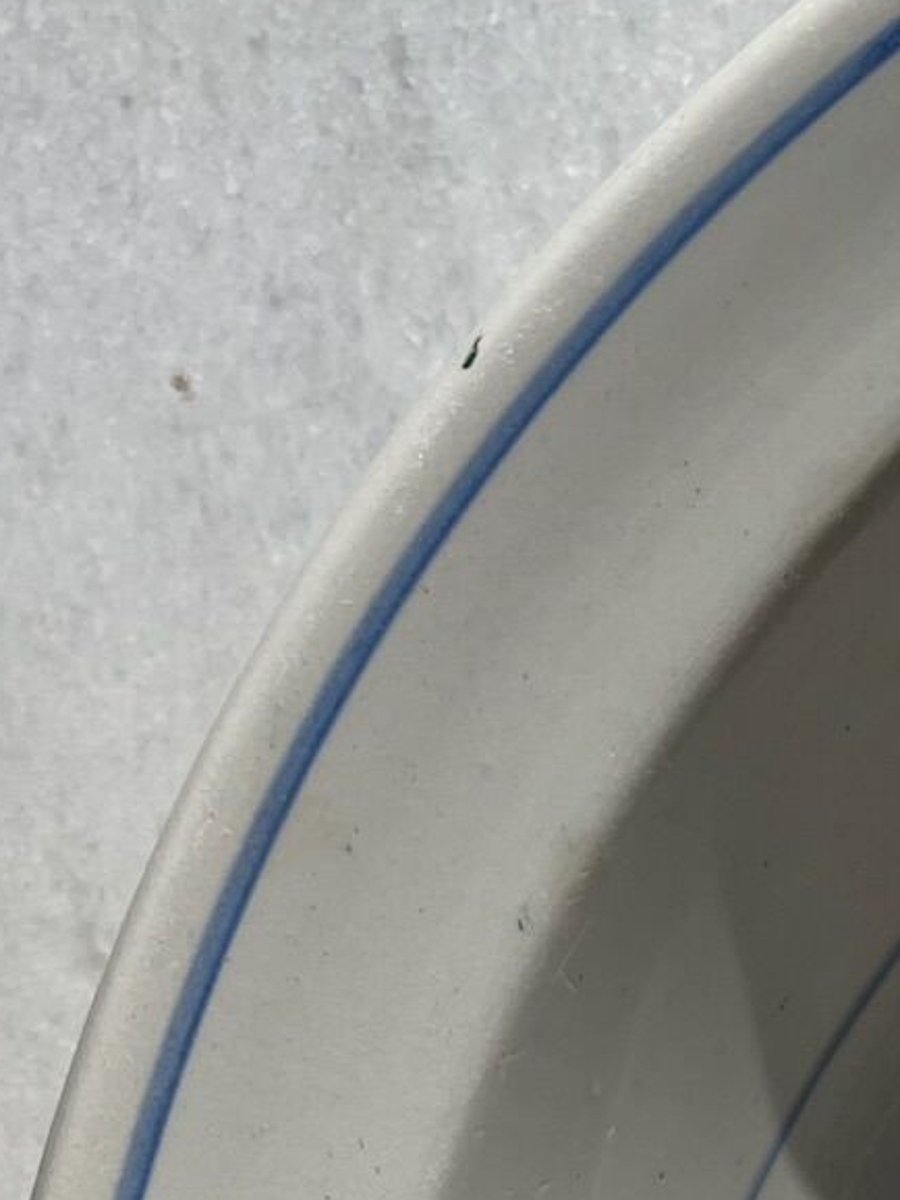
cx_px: 601
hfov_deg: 16.0
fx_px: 3190
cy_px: 1867
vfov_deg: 18.5
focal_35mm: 92
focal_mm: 5.7
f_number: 1.5
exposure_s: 1/16393
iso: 50
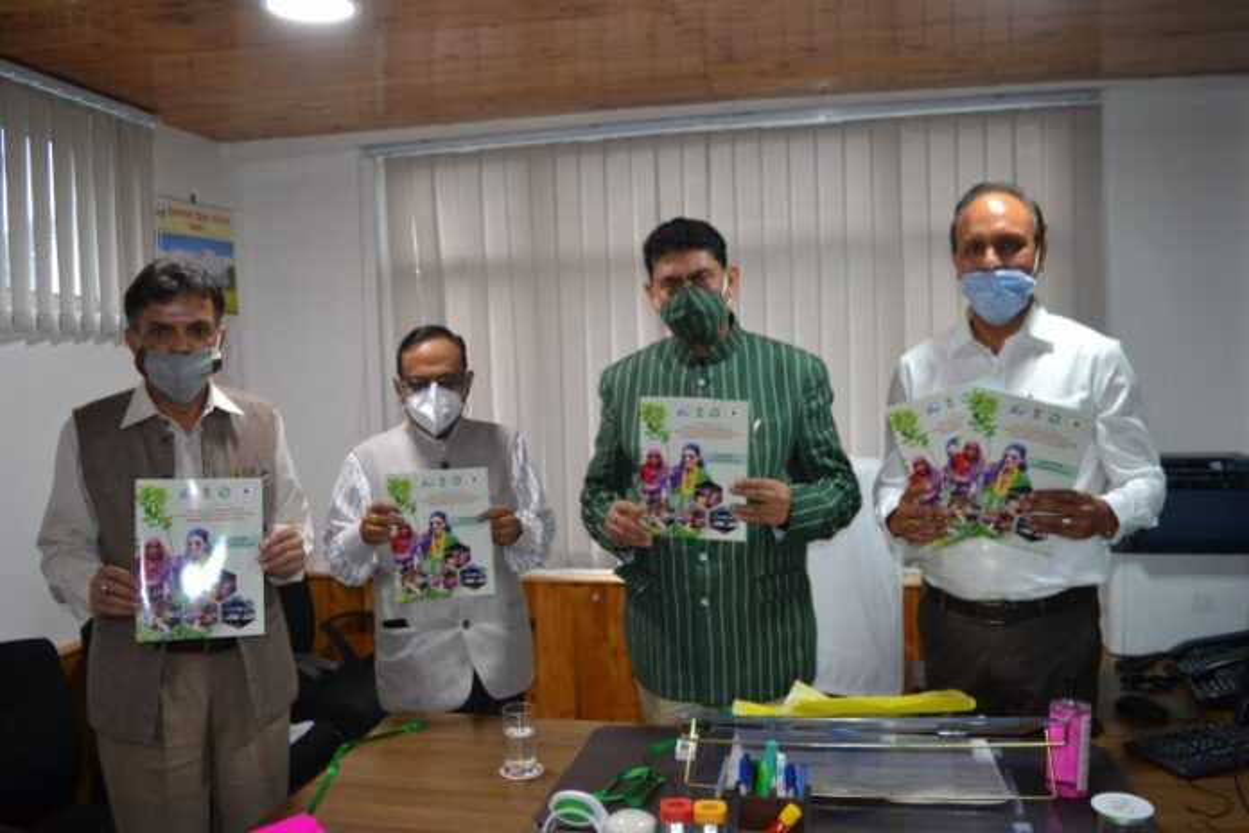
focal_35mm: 30
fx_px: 1041
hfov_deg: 61.9
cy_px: 416
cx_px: 624
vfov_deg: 43.6
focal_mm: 20
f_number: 3.5
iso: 720
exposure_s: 1/60
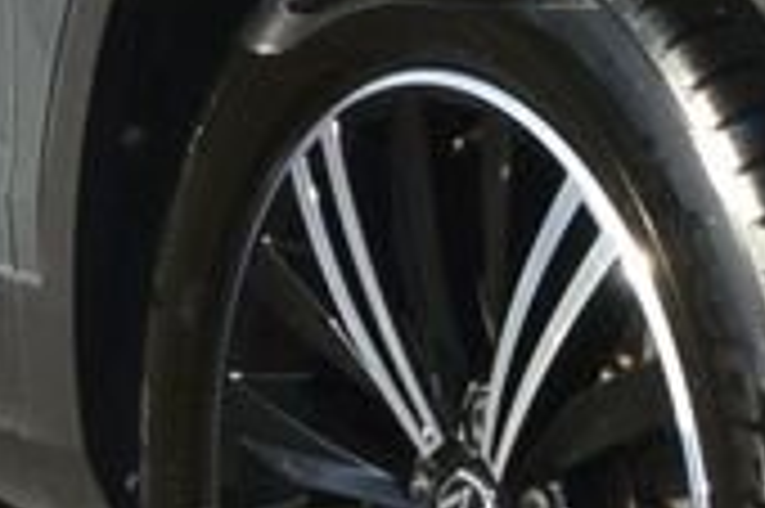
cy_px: -34
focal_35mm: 163
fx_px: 3460
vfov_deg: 8.3
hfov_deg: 12.2
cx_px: 1004
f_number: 9
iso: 160
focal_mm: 10
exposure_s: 1/250
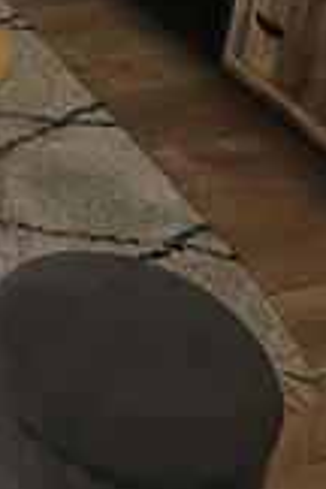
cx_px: -311
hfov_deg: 16.3
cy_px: -139
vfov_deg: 26.2
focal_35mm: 66
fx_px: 896
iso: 125
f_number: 2.2
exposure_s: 1/50
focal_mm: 2.2
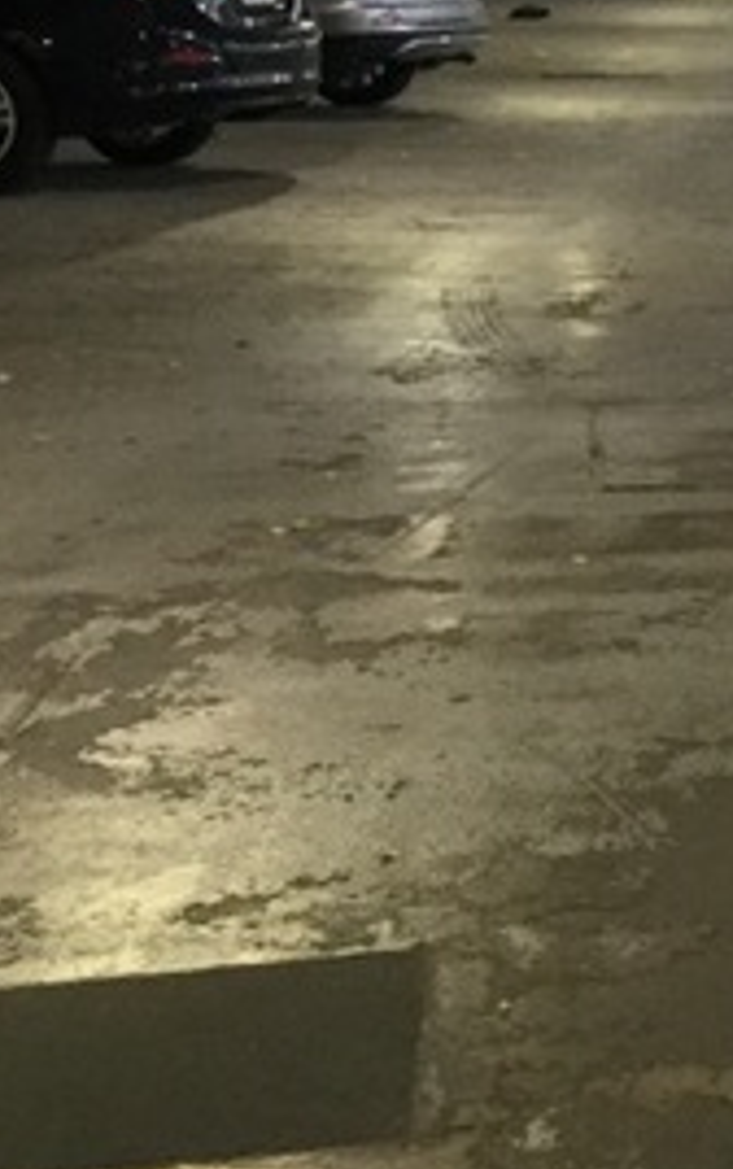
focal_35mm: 98
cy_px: 153
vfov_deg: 20.8
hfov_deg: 12.7
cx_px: 1117
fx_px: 3126
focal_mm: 3.3
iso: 100
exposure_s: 1/30
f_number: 2.4
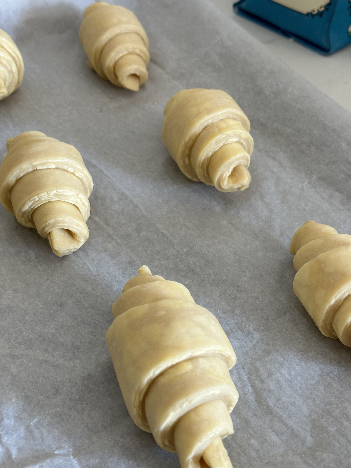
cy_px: 234
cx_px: 176
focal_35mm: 48
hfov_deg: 30.3
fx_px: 649
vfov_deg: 39.7
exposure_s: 1/88
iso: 80
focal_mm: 6.86
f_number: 1.78
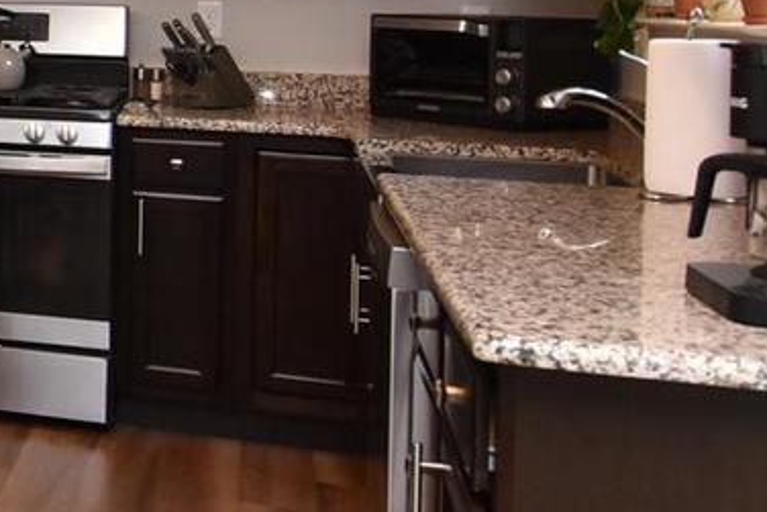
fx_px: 1471
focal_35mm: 69
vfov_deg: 19.1
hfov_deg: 21.5
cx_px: -536
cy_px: -22
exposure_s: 1/60
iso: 800
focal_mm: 12
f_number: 6.3
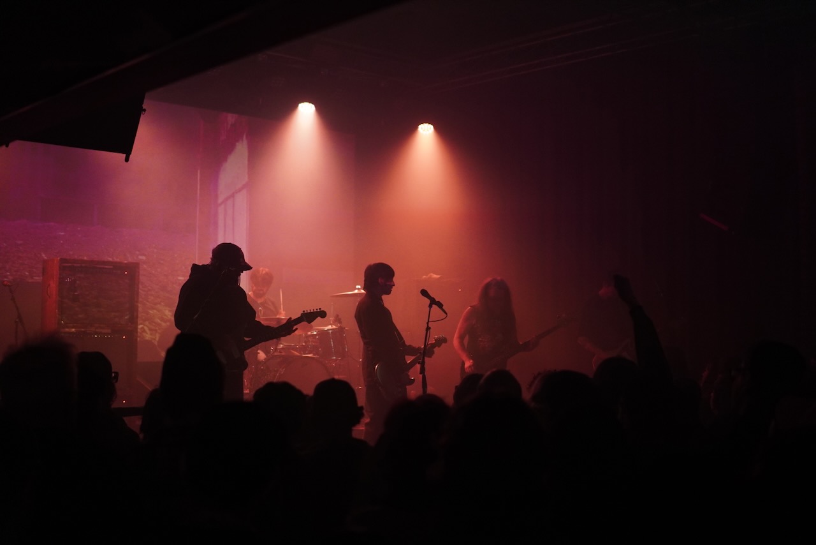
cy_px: 272
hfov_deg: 43.6
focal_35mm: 45
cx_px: 408
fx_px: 1020
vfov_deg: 29.9
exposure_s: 1/250
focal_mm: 30
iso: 1000
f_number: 1.4
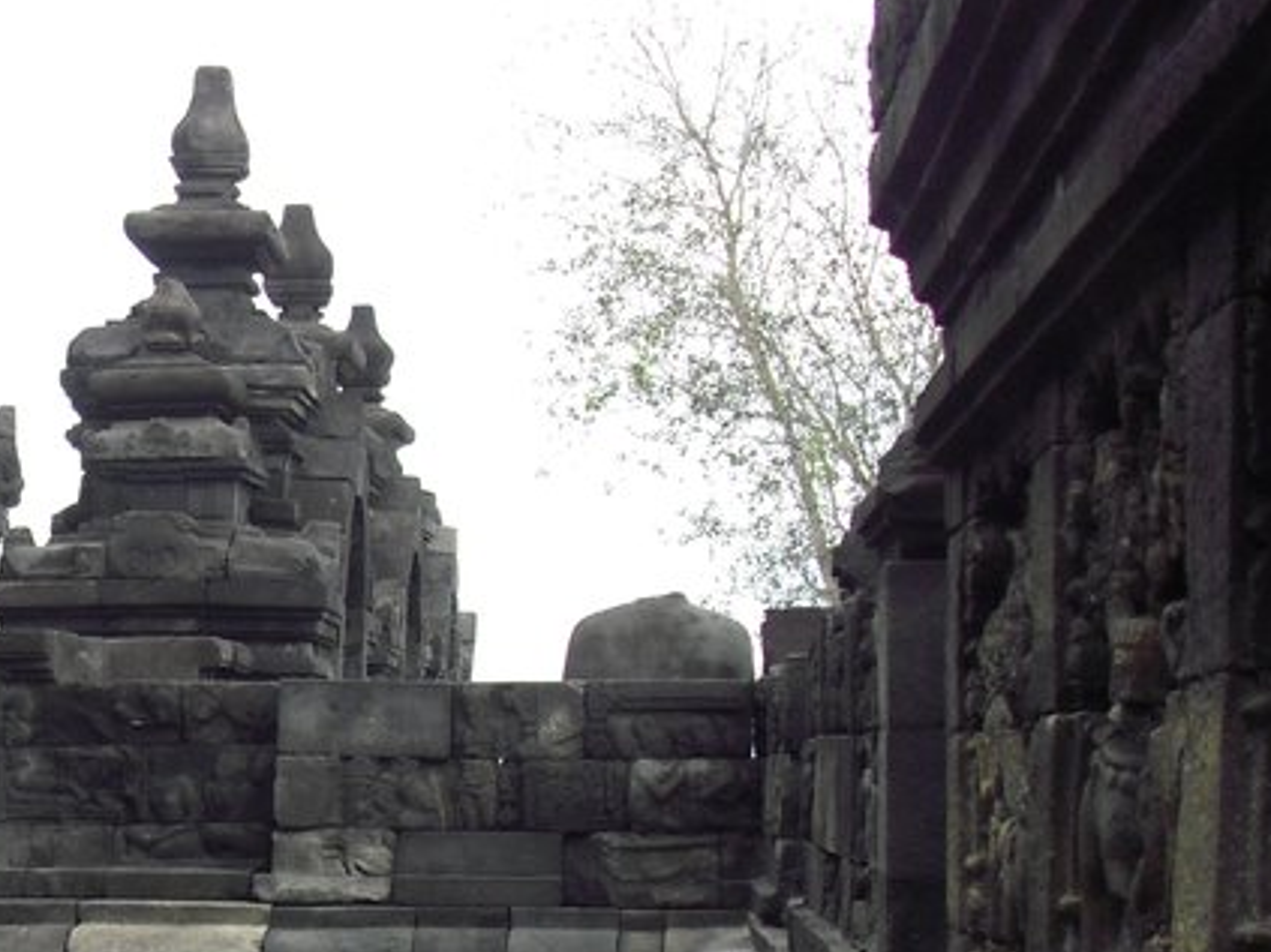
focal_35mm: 92
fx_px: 3377
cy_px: 883
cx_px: -186
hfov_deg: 20.2
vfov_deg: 15.8
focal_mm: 6.2
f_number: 2.8
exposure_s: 1/320
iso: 100
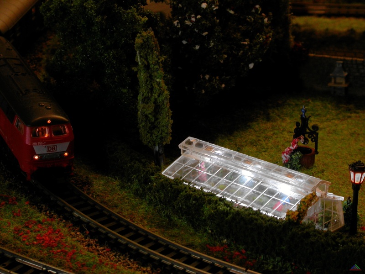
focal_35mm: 125
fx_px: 1318
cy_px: 137
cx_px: 182
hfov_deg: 15.8
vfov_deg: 11.9
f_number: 4.5
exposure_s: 1/7.5
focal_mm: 26
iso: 100
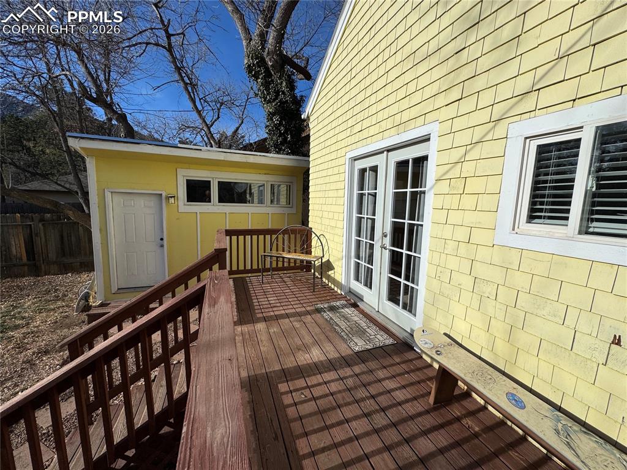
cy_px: 235
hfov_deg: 102.1
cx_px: 314
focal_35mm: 14
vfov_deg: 85.6
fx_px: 253
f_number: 2.2
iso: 50
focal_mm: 2.22
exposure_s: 1/3390
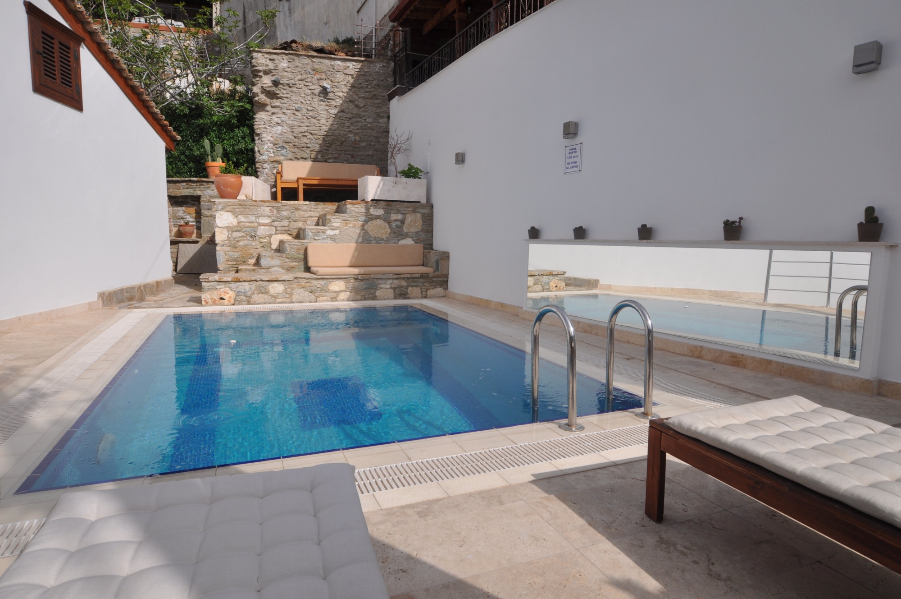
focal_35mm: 21
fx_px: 525
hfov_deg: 81.3
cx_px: 450
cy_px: 300
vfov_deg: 59.4
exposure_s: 1/500
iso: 200
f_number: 11
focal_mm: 14
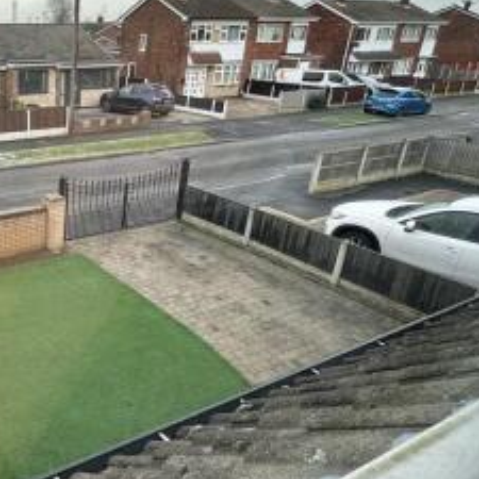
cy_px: 237
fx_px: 501
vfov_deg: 51.1
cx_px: 22
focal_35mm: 32
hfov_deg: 44.9
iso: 40
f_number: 2.2
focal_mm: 2.22
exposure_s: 1/99
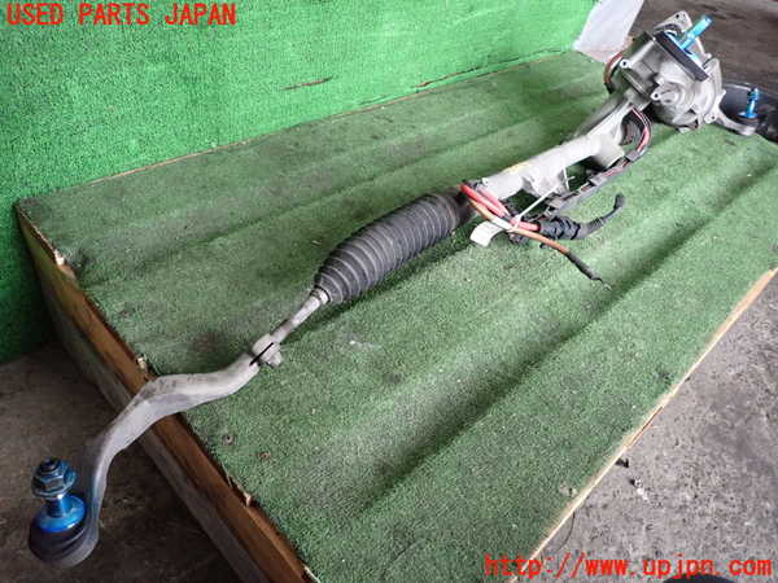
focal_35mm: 25
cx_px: 389
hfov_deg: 69.4
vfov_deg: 54.9
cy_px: 292
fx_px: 562
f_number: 2
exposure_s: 1/125
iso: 640
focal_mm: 4.5
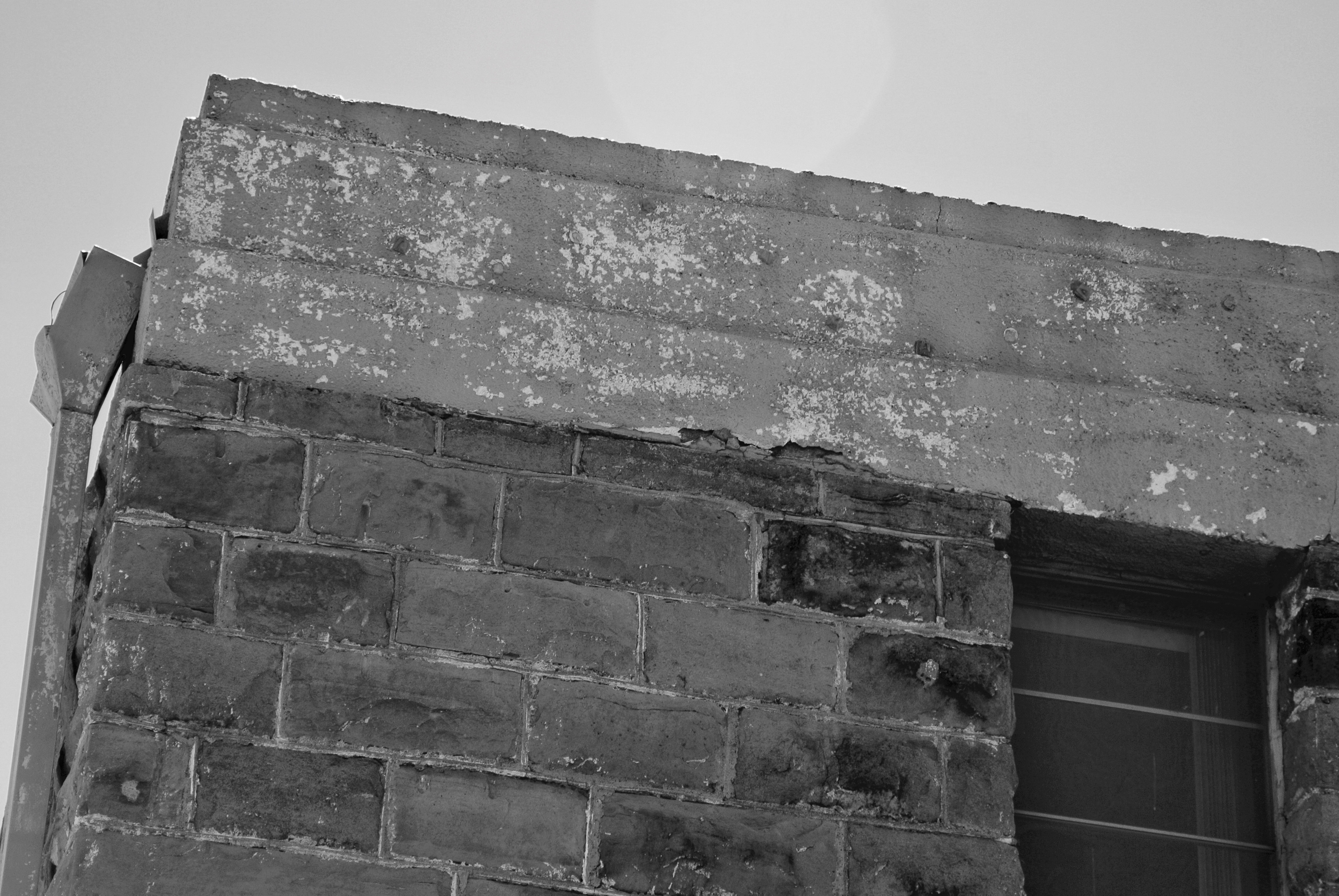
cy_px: 448
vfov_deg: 12.1
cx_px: 670
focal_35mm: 114
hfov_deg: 17.9
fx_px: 4245
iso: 100
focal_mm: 42.4
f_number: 5.6
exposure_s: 1/160
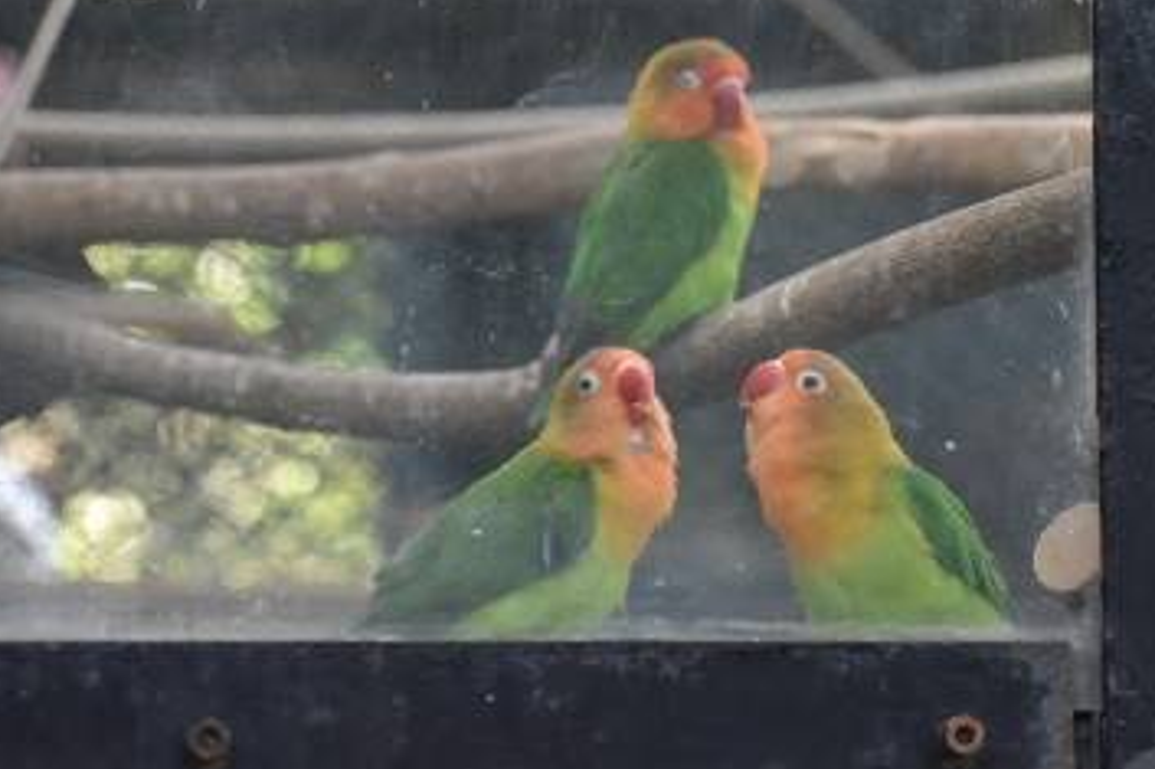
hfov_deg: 9.9
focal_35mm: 208
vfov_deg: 6.6
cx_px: 635
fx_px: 6670
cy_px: 267
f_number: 4.8
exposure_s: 1/160
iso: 1250
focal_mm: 98
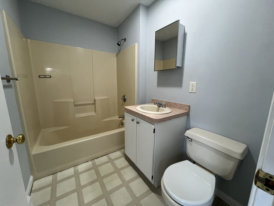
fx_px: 103
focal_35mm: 13
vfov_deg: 89.9
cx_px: 137
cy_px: 103
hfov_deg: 106.2
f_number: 1.8
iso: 200
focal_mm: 1.57
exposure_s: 1/120
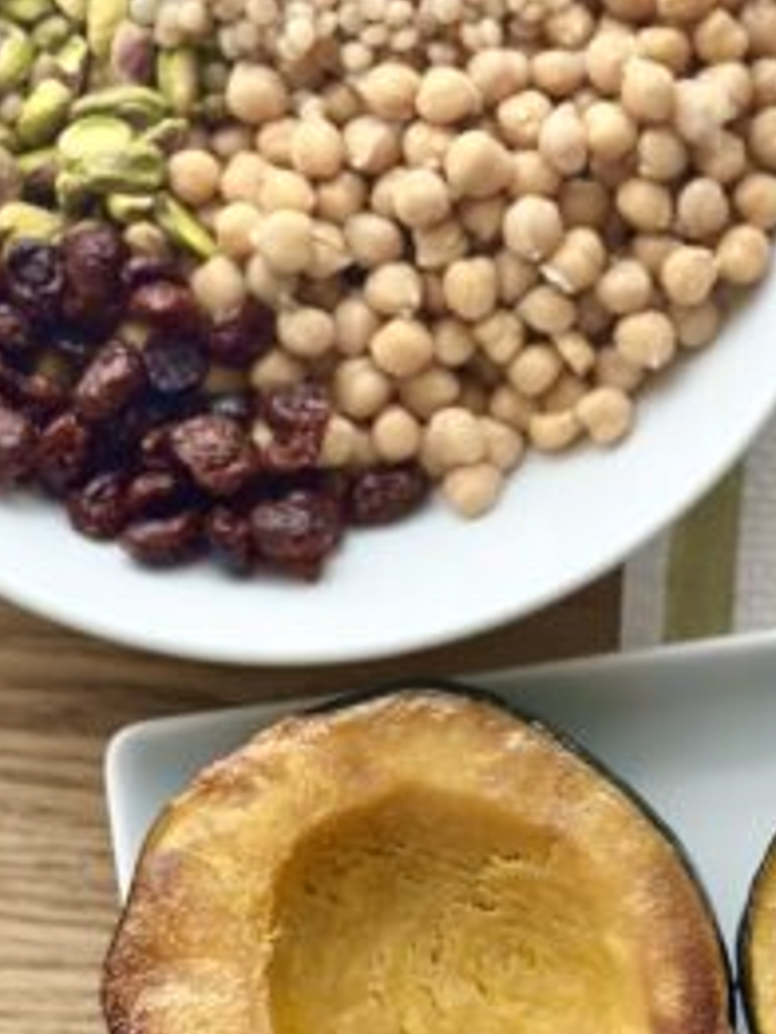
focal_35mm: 92
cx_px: 572
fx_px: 2748
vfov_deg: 21.2
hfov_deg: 16.0
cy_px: 666
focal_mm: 6.86
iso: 250
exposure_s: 1/60
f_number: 1.78
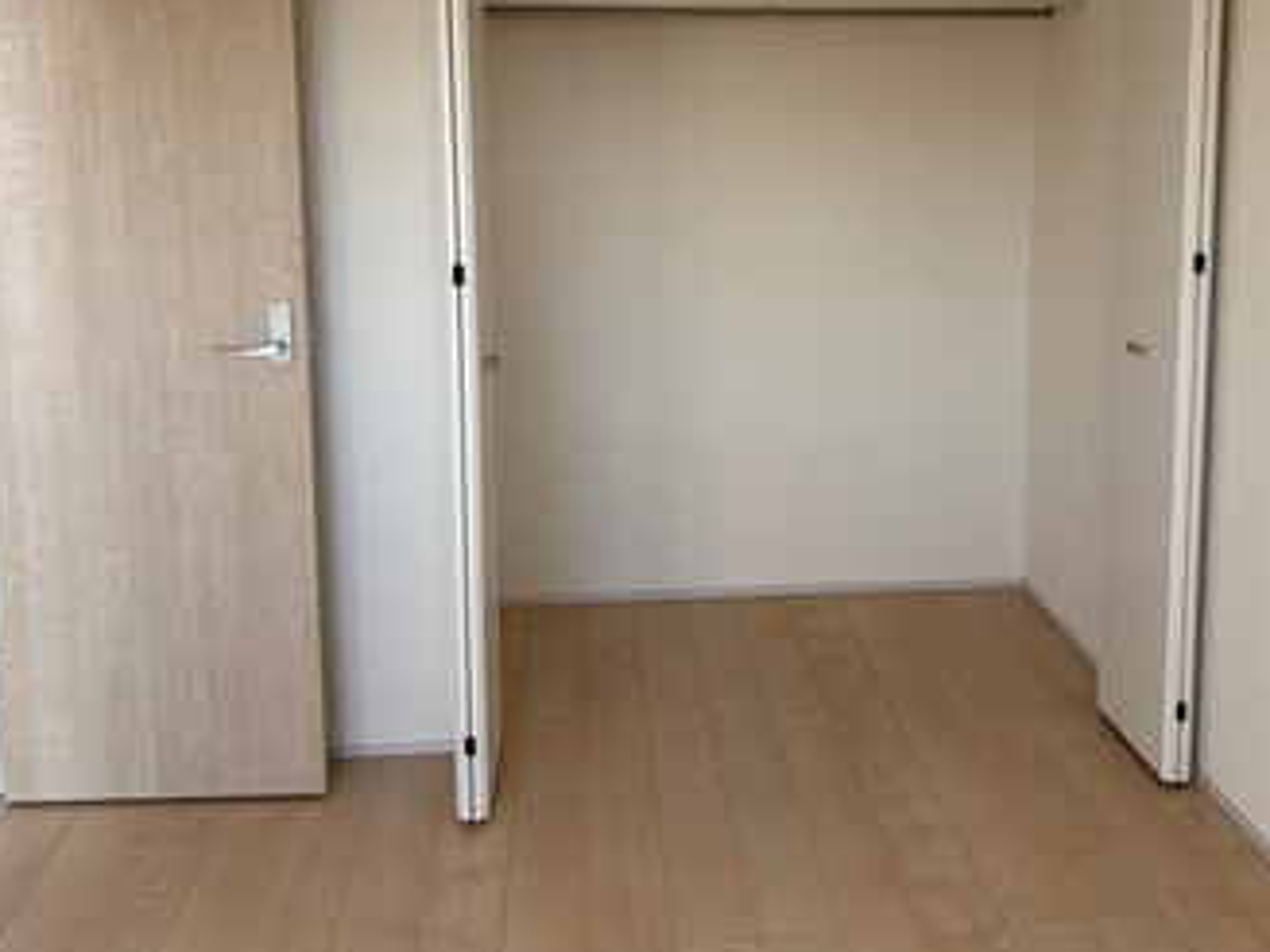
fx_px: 1394
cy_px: 283
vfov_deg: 37.1
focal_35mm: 38
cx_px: 724
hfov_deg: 48.8
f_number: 1.6
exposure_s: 1/130
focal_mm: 5.96
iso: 32
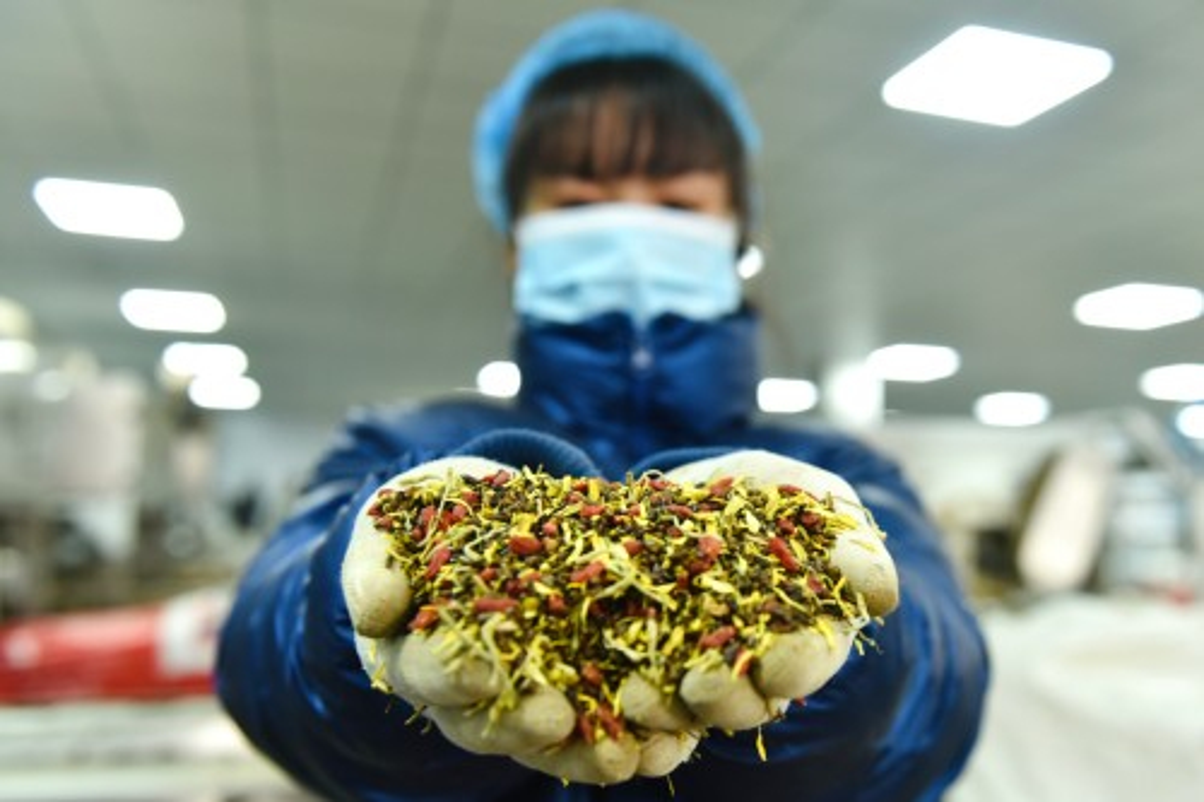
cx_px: 602
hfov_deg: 58.7
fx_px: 1070
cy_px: 401
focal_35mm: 32
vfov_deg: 41.1
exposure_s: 1/60
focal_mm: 32
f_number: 3.5
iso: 800
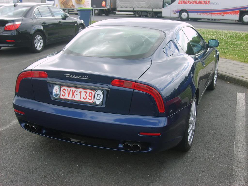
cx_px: 124
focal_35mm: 43
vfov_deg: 33.6
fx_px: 308
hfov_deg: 43.9
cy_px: 93
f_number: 3
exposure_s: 1/250
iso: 50
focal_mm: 7.2
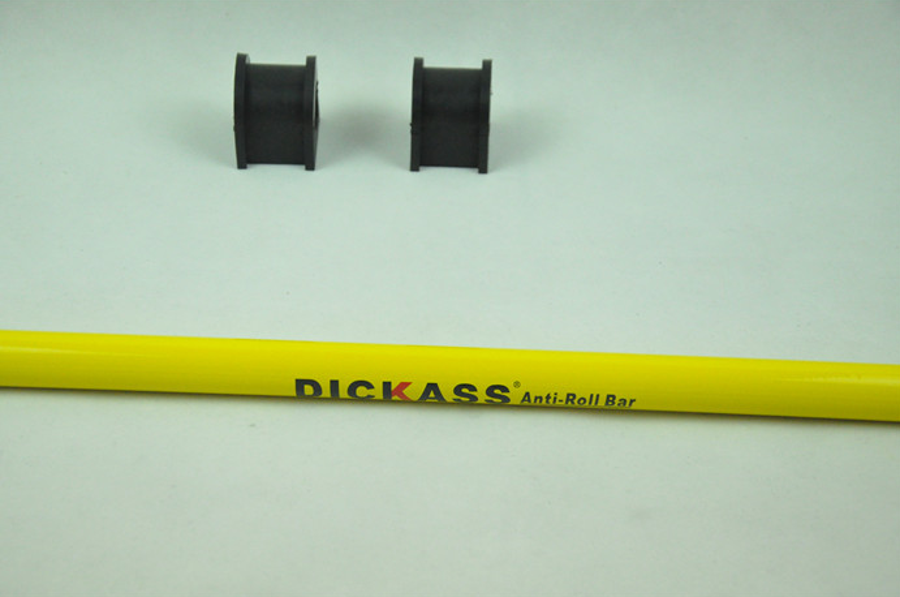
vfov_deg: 17.2
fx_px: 1971
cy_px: 300
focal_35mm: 79
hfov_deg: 25.7
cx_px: 445
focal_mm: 52
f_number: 5.6
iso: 3200
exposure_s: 1/640
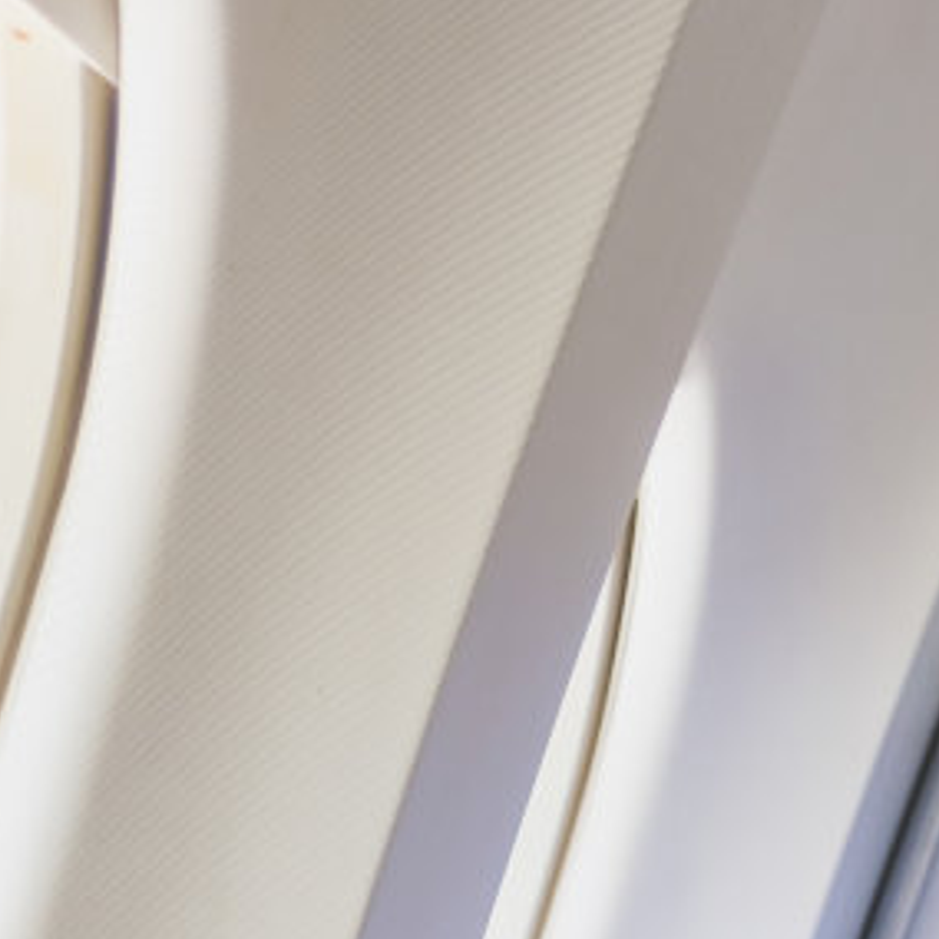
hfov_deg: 9.9
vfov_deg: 9.5
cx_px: 741
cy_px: 1575
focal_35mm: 177
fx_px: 5432
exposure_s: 1/80
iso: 160
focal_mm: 24.9
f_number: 2.8
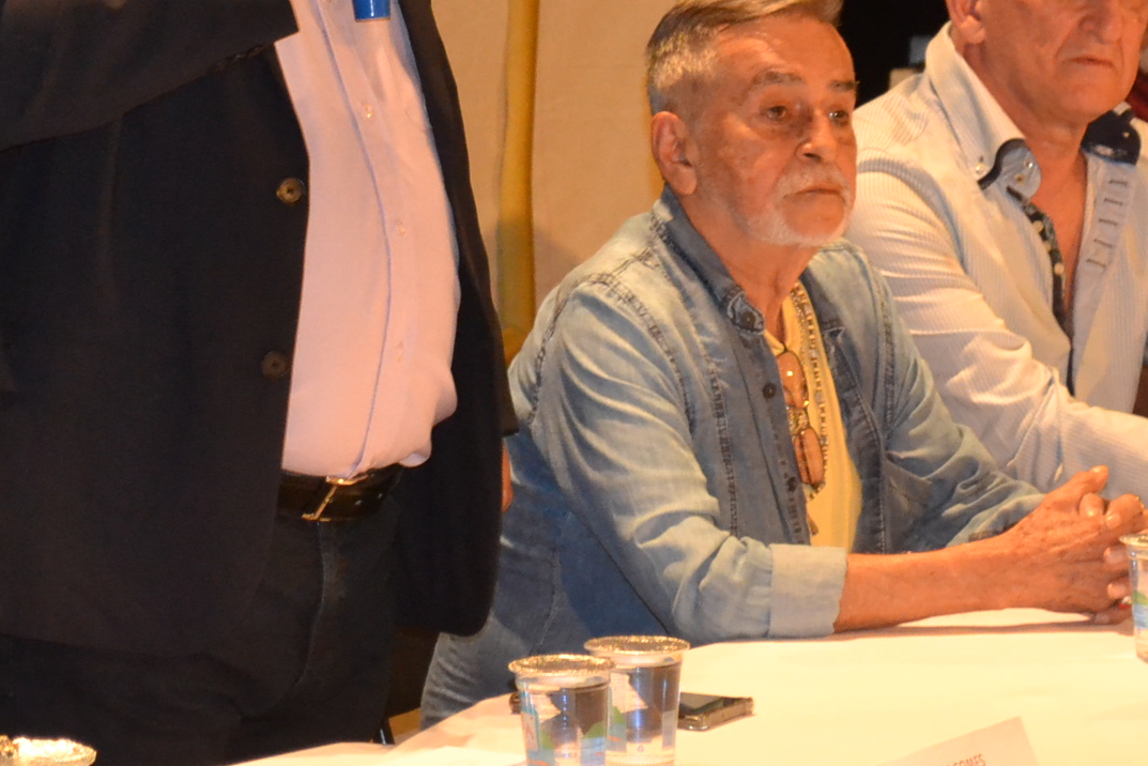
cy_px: -37
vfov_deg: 7.7
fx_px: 5648
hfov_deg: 11.5
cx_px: 105
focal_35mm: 177
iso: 3200
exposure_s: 1/60
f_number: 7.1
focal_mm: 55
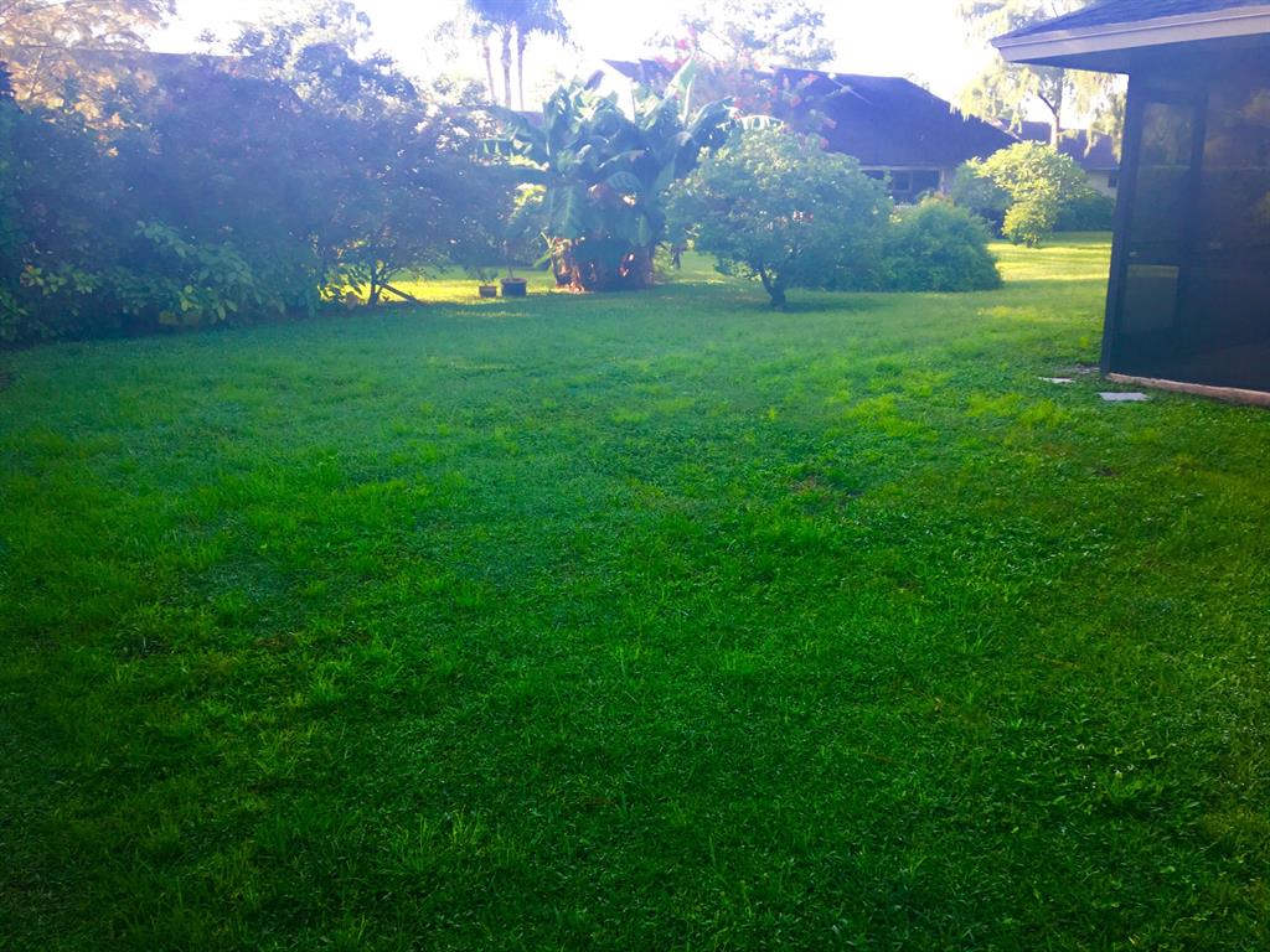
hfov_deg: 61.7
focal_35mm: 29
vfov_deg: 48.2
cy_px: 476
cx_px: 635
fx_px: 1064
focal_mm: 4.15
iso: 32
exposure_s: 1/120
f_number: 2.2
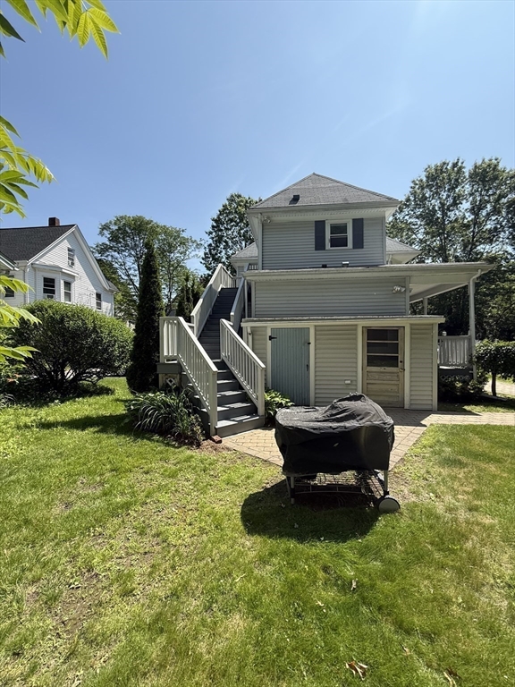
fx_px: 278
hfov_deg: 85.7
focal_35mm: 14
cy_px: 344
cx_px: 258
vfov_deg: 102.1
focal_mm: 2.22
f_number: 2.2
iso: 50
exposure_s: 1/864
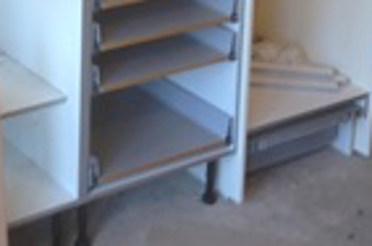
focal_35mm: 97
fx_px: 1000
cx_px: 65
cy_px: -110
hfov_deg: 20.8
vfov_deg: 13.3
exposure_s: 1/20
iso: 50
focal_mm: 4.12
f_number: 2.4
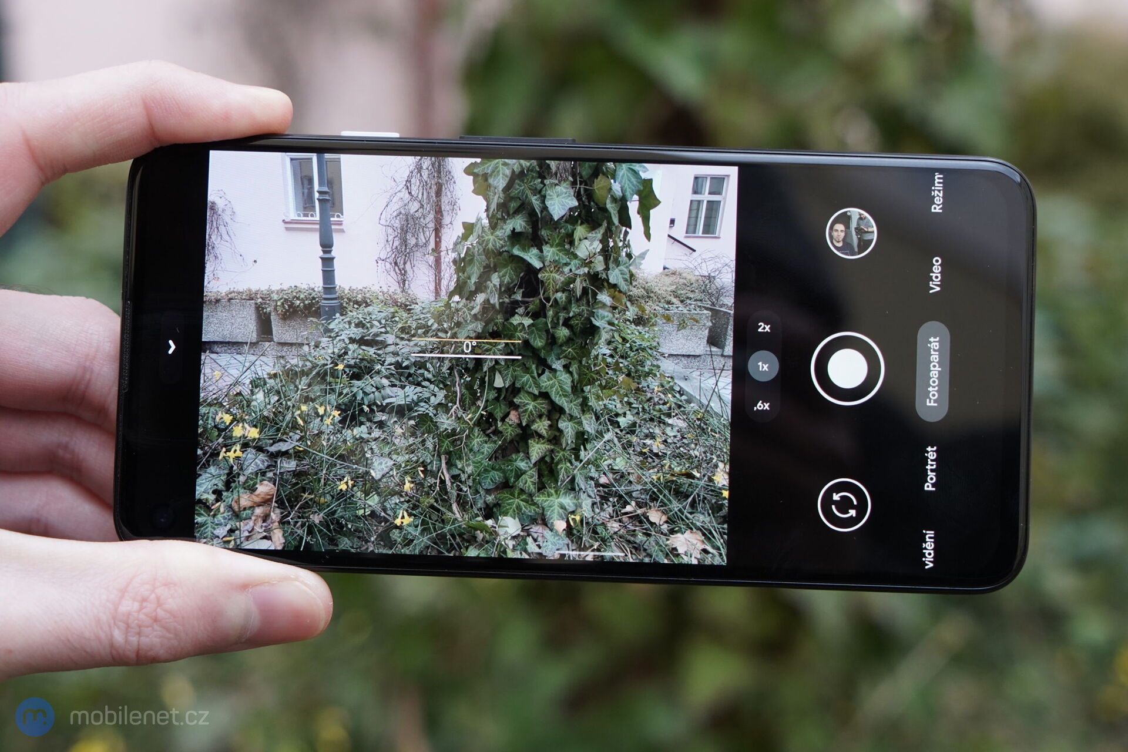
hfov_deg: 40.3
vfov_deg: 27.5
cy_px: 376
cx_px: 564
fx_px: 1535
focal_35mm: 49
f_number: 6.3
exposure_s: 1/200
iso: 1600
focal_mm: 49
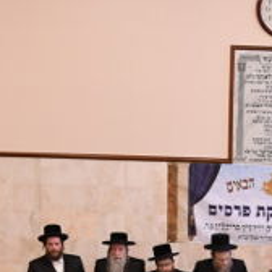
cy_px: 328
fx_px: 1102
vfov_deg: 13.7
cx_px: 298
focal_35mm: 124
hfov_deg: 13.8
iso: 1250
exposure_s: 1/200
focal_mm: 24
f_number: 3.2
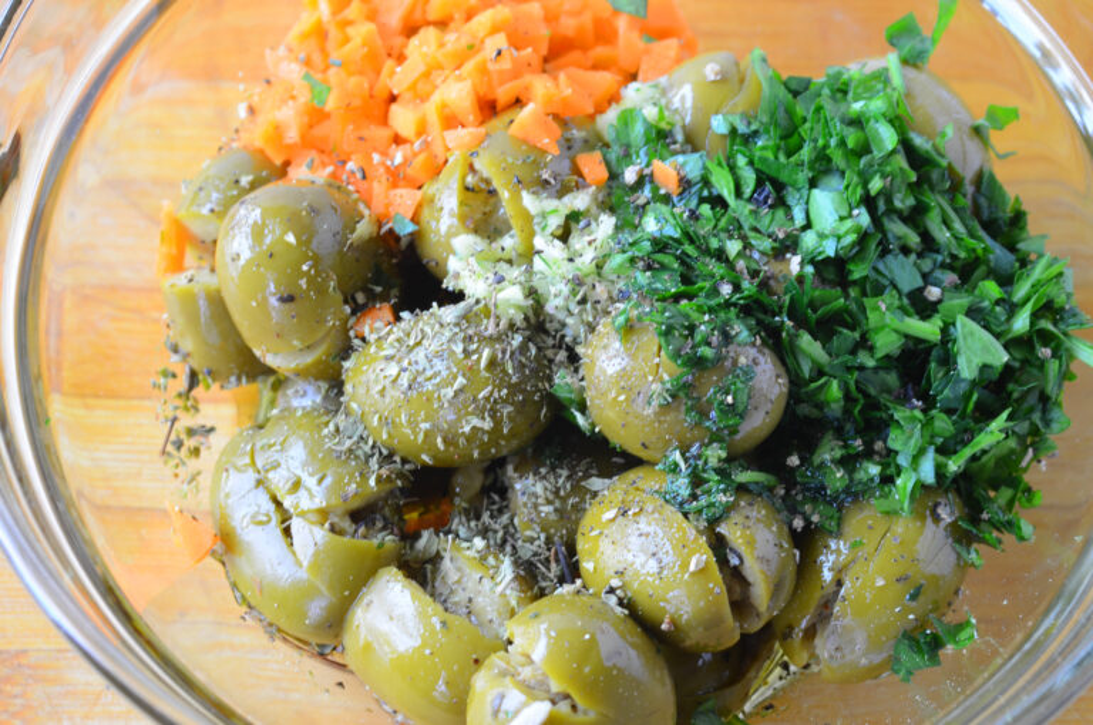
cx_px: 546
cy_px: 362
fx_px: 2727
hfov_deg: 22.7
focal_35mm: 90
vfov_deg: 15.1
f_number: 10
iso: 100
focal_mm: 60
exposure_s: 1/2.5
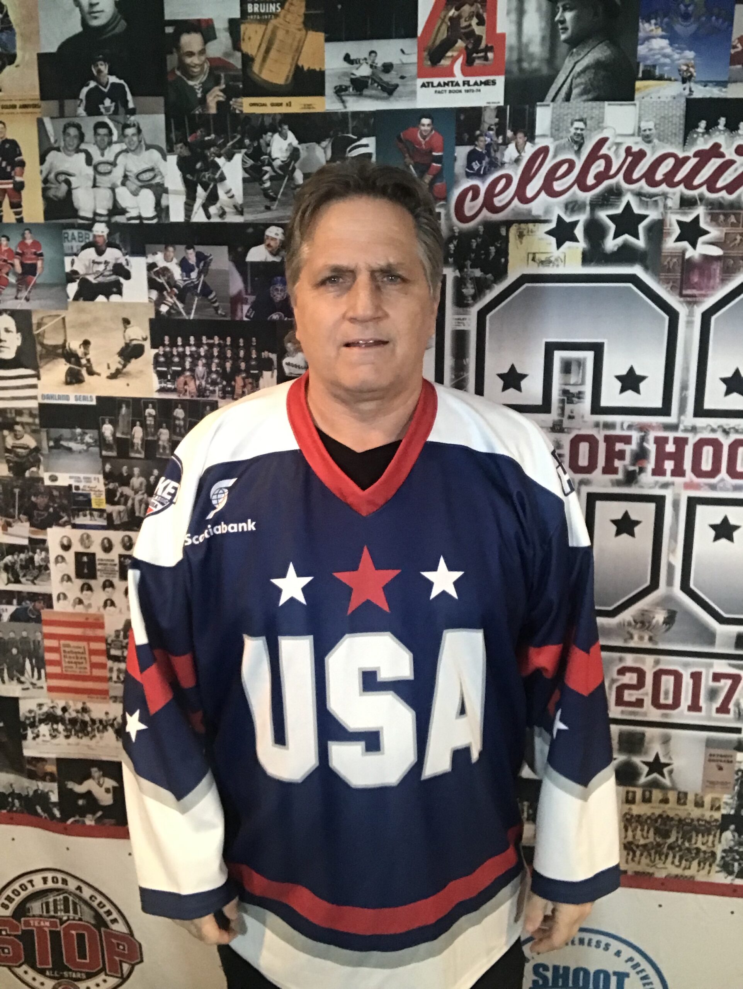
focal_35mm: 32
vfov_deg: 56.8
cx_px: 372
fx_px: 915
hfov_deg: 44.2
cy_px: 494
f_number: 2.2
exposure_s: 1/20
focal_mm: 2.87
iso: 200
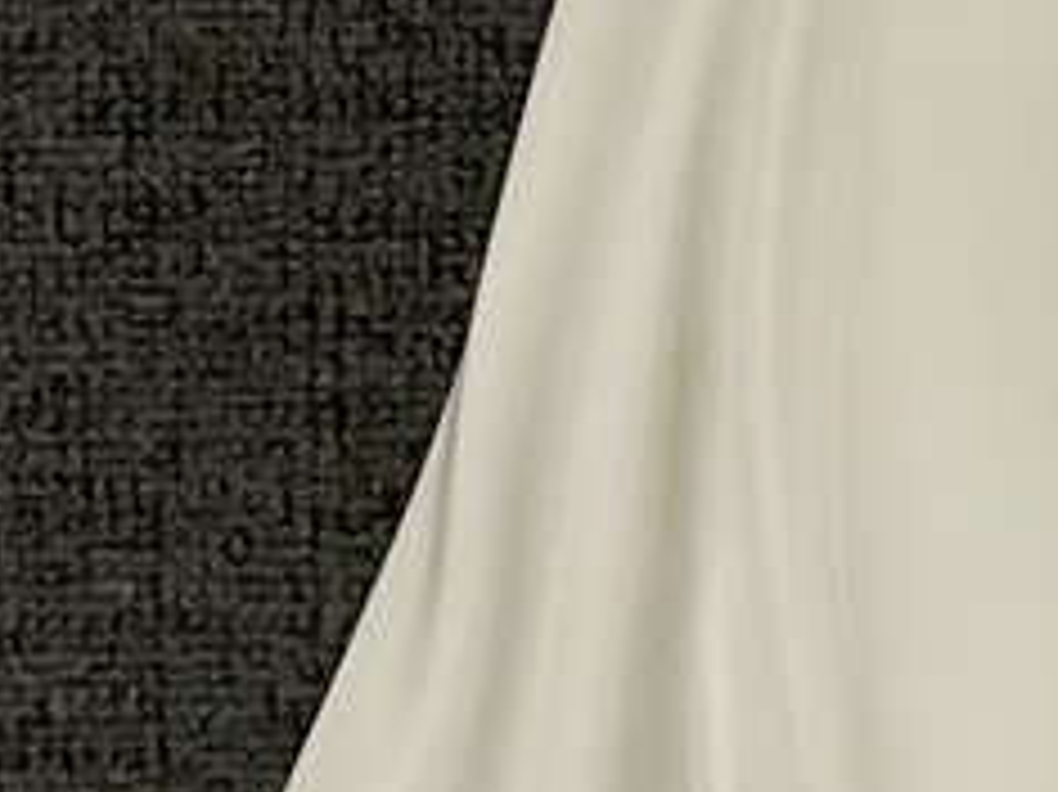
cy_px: -1235
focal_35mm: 187
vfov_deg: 7.3
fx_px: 5713
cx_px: 1853
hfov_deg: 10.0
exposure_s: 1/60
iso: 50
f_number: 1.8
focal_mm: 3
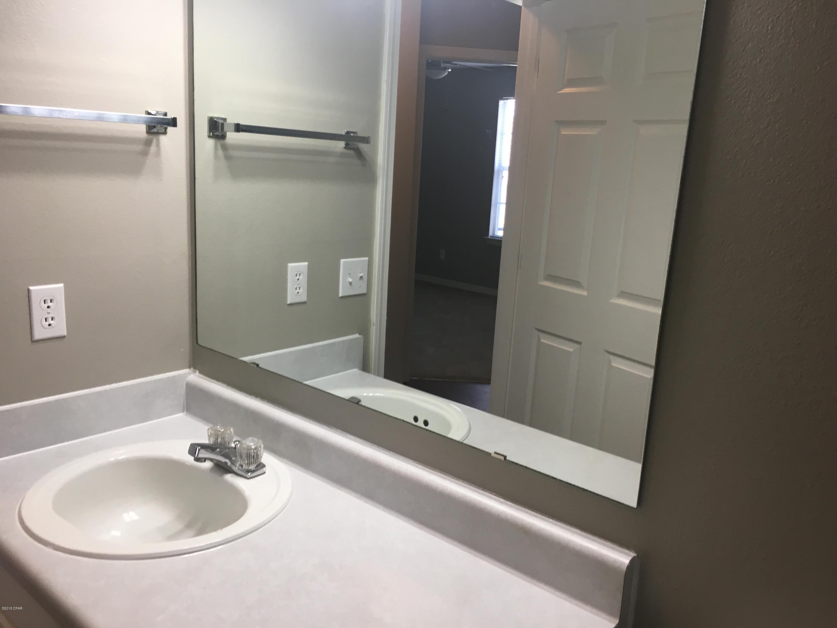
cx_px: 418
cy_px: 314
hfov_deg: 61.7
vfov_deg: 48.2
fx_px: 701
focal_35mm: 29
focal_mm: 4.15
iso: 25
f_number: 2.2
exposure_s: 1/40
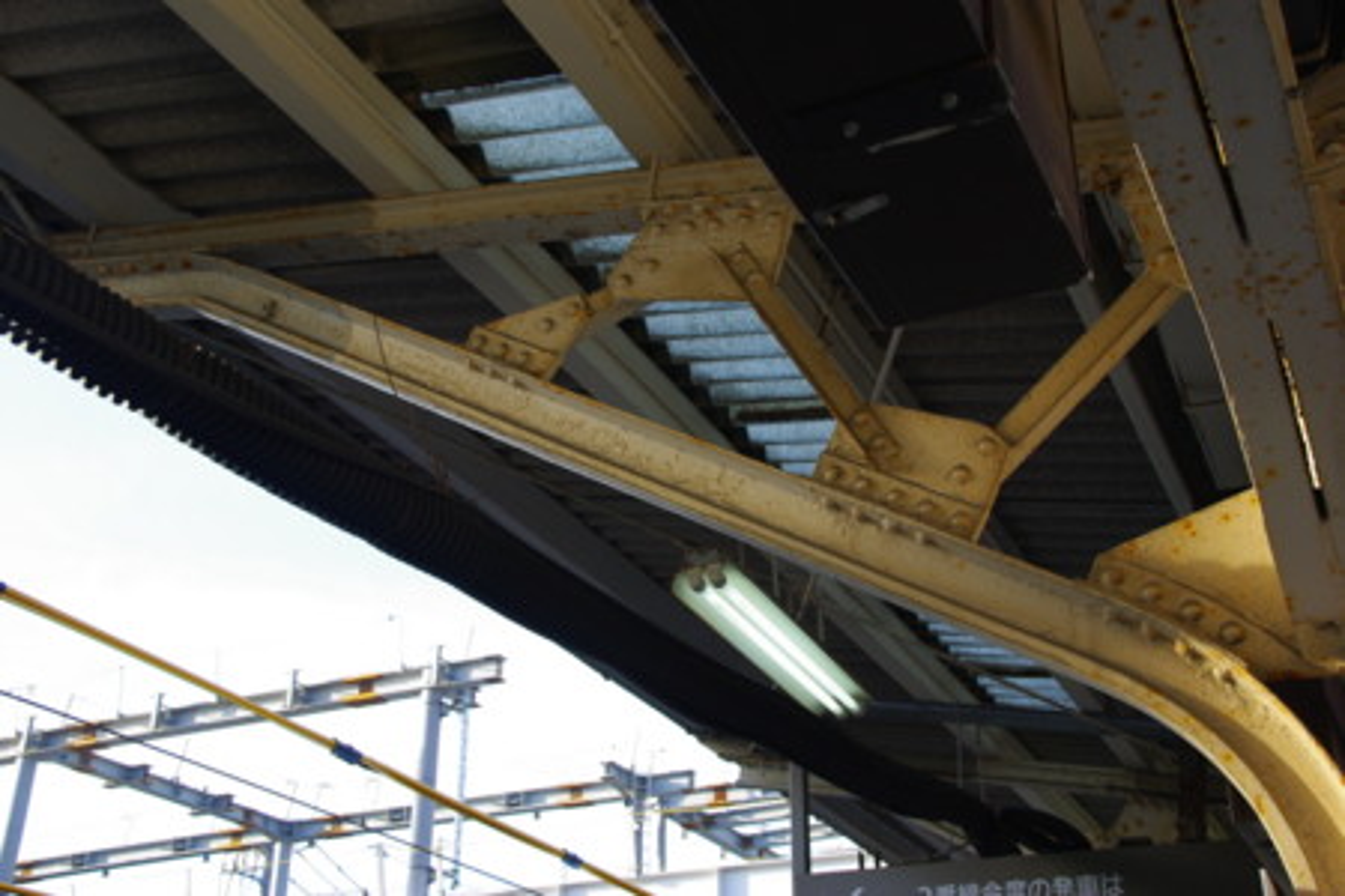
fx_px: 1681
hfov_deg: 43.6
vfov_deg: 29.9
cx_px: 672
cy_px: 448
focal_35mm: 45
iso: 100
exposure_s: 1/60
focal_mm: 30
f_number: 6.7
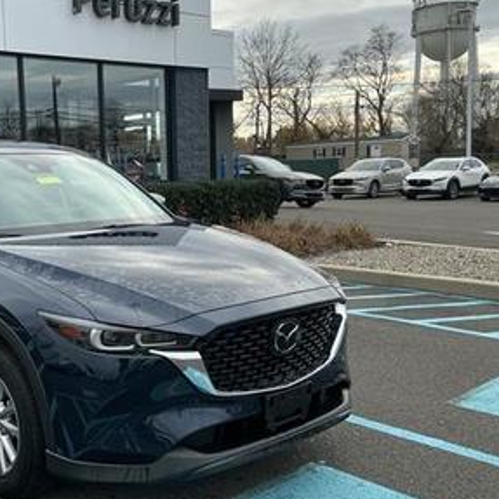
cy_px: 256
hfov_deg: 36.4
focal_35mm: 45
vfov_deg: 37.5
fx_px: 734
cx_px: 108
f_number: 1.8
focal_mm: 3
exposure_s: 1/657
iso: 25
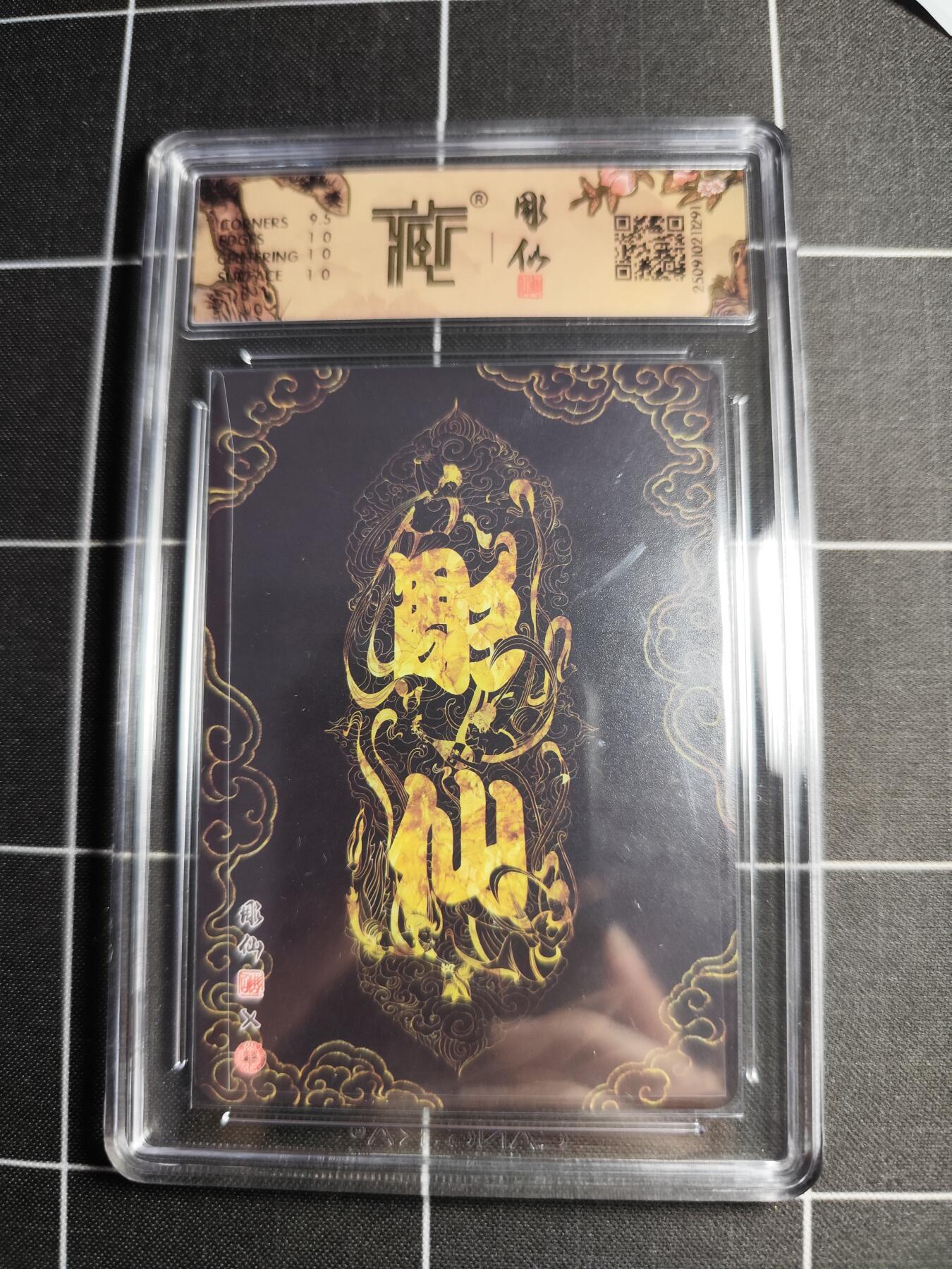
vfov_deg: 73.9
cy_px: 634
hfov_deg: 58.9
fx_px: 843
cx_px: 476
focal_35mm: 23
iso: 500
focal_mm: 6.14
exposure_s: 1/100
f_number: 1.65
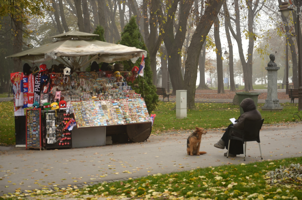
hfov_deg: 22.0
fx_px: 779
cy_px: 100
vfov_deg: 14.6
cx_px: 151
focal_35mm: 93
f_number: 5.3
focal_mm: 62
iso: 200
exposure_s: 1/90
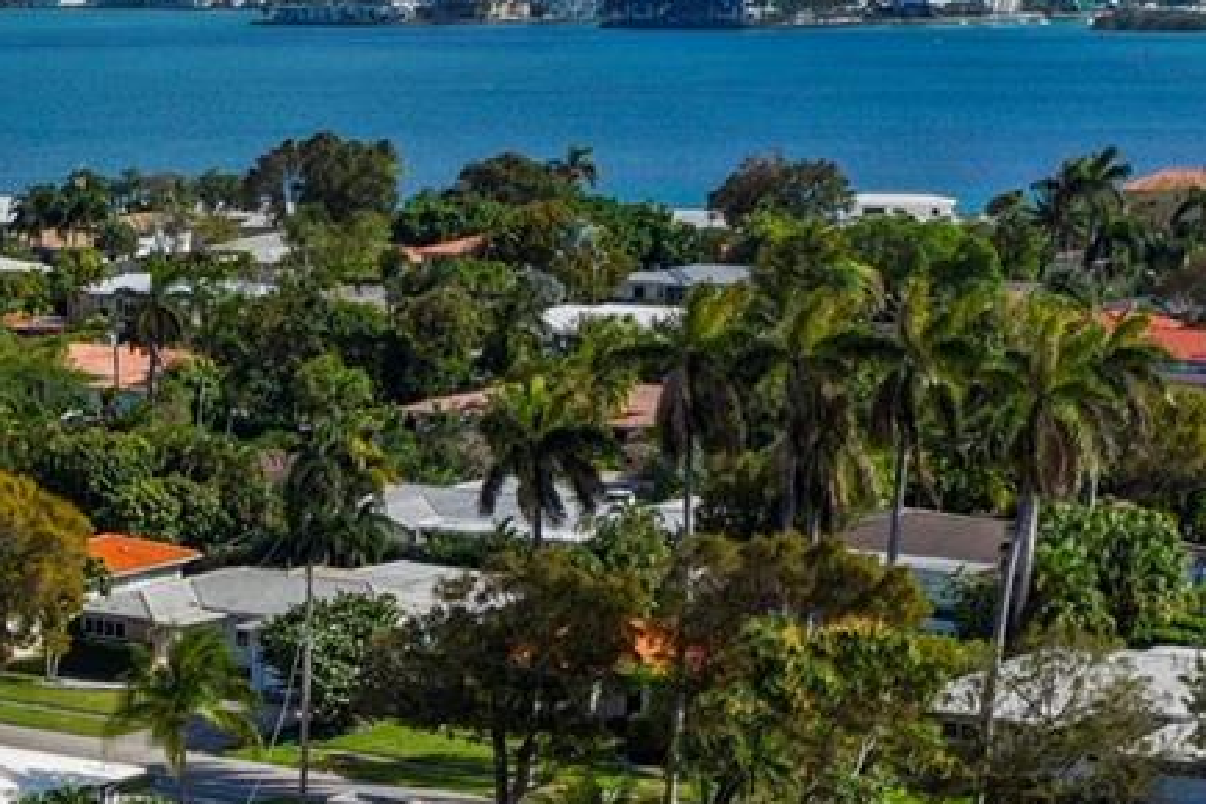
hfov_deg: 19.0
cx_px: -116
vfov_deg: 12.9
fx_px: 3450
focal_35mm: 103
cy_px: 970
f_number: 8
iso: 100
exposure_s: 1/2000
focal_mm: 10.26
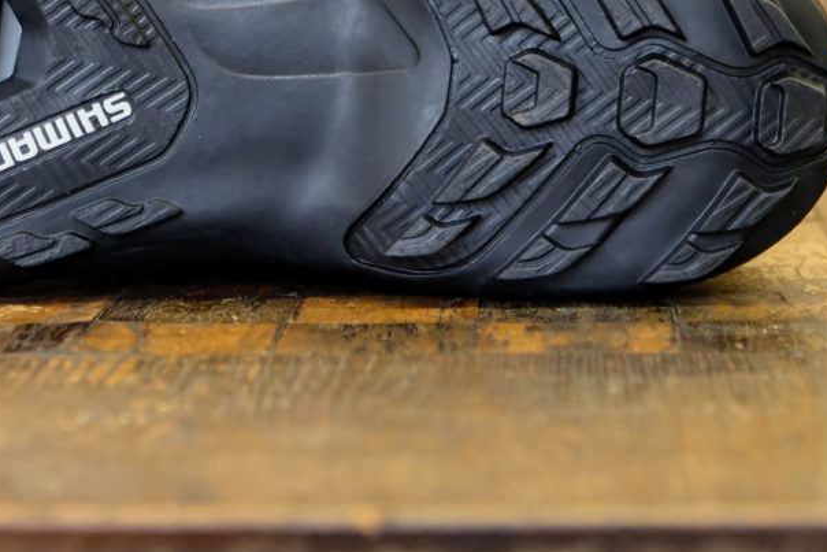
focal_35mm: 151
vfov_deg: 9.0
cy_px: 11
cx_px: 111
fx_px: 3469
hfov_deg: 13.5
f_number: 4
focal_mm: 50.5
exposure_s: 1/30
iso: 1250
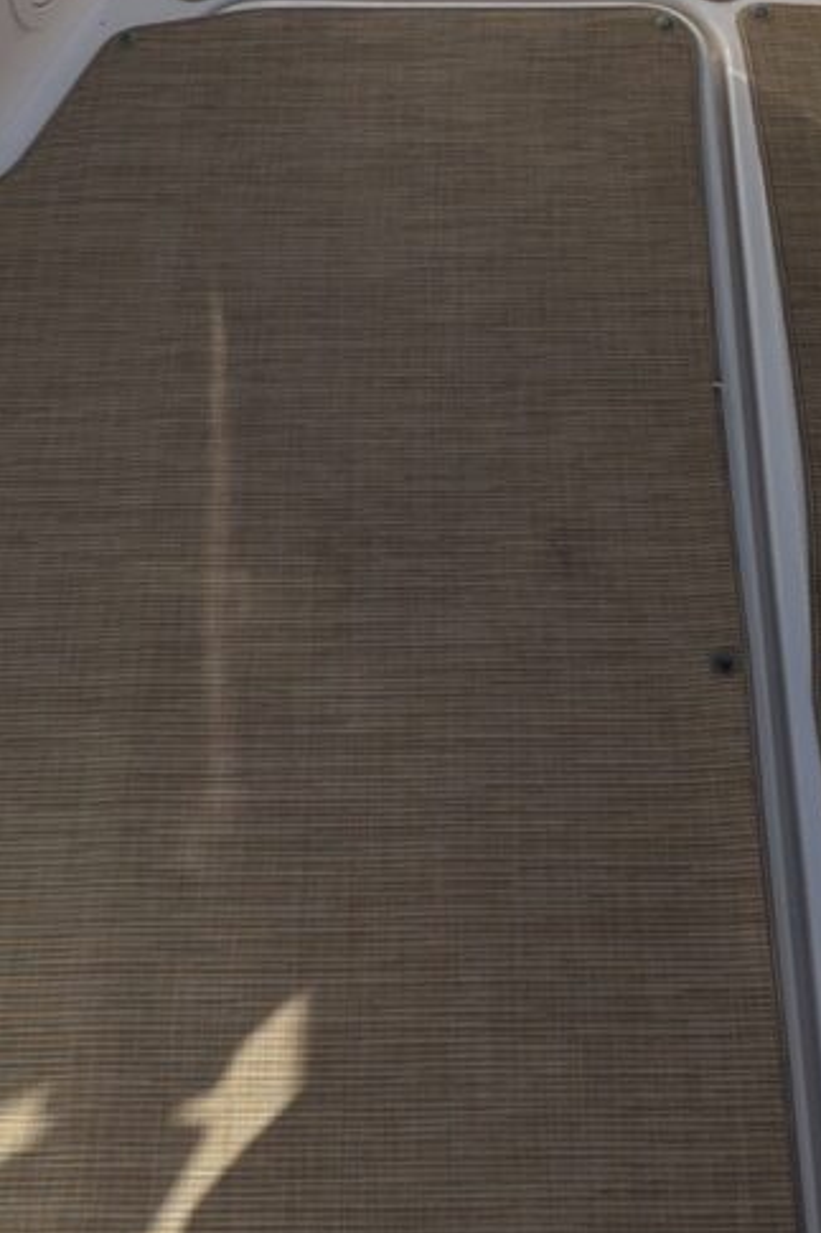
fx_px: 2259
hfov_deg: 20.6
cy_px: -201
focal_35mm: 66
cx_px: 414
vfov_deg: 27.3
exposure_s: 1/2985
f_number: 1.95
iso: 40
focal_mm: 2.23
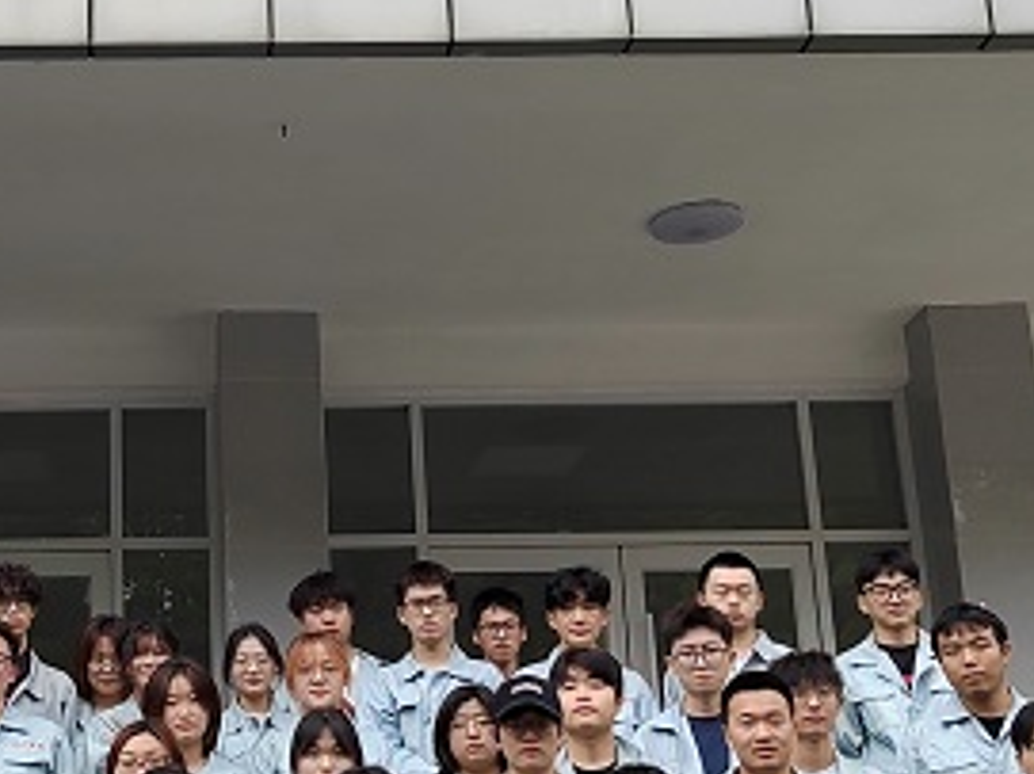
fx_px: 2030
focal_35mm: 68
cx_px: 156
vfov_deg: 21.6
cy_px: 461
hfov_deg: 27.8
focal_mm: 5.52
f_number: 1.9
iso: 441
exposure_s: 1/744
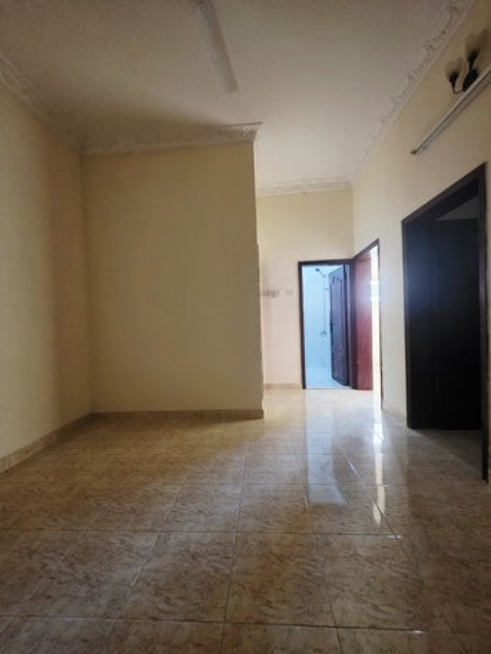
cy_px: 327
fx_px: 246
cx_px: 246
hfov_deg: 89.9
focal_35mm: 13
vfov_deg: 106.2
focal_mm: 2.2
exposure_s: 1/50.3
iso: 800
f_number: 1.9
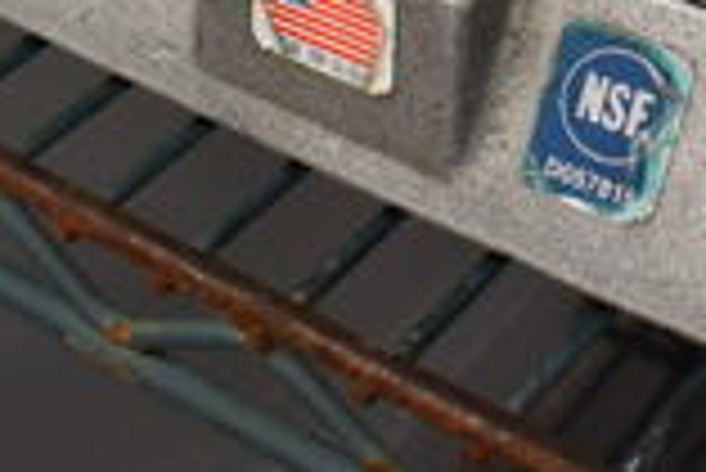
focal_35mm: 105
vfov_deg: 11.9
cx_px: 495
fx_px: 2061
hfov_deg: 19.4
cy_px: -423
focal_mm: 18
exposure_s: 1/125
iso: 800
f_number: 3.5
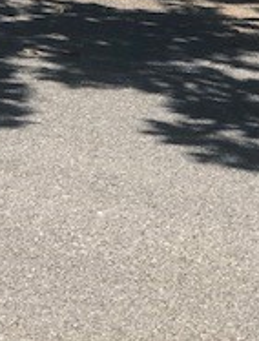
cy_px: -142
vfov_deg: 10.7
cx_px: 95
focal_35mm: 178
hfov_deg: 8.4
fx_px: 1762
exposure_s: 1/1021
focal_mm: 6
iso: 25
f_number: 2.4
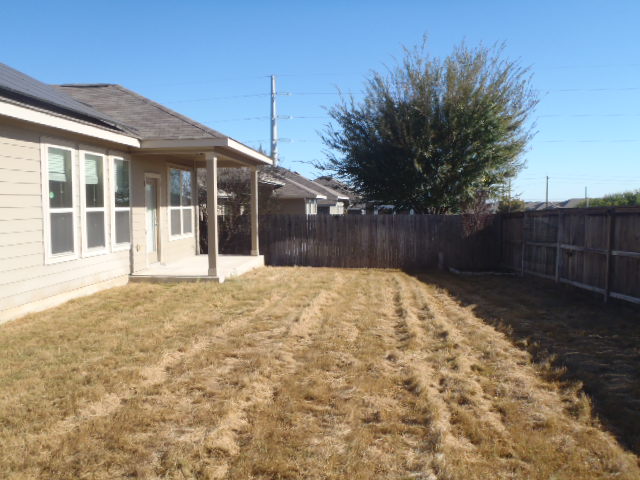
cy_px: 240
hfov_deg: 63.4
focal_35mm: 28
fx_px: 518
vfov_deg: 49.7
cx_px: 320
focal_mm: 5
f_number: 3.9
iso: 80
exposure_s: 1/500
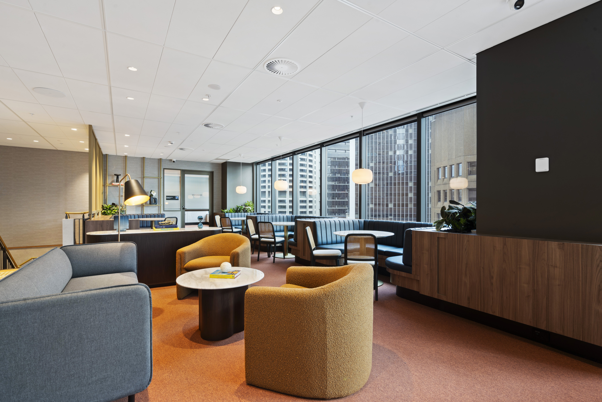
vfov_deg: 70.4
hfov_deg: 93.3
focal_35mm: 17
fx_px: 284
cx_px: 301
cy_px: 201
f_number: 11
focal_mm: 17
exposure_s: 1.3
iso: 200
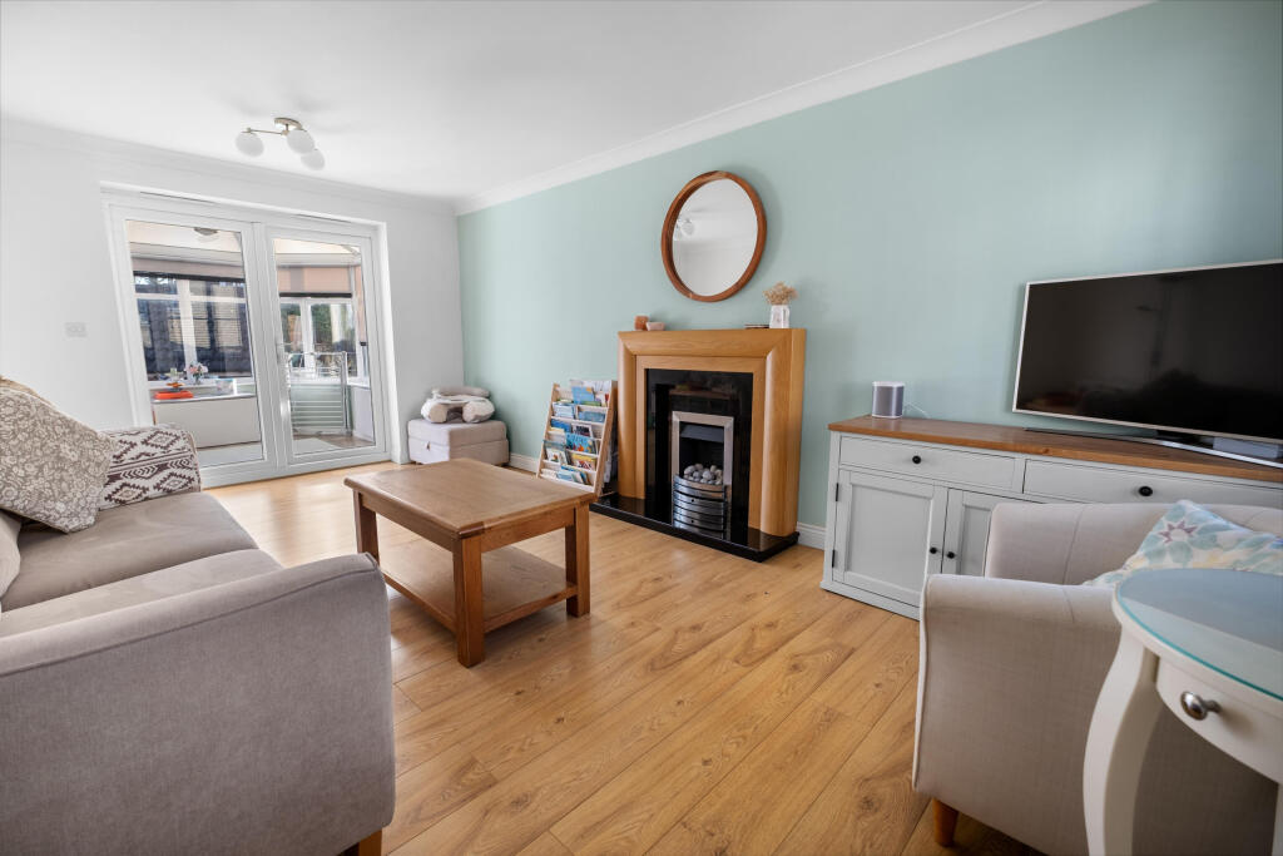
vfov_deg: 77.3
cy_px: 428
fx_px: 535
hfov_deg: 100.4
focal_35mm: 15
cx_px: 642
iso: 160
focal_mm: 10
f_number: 4
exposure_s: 1/20
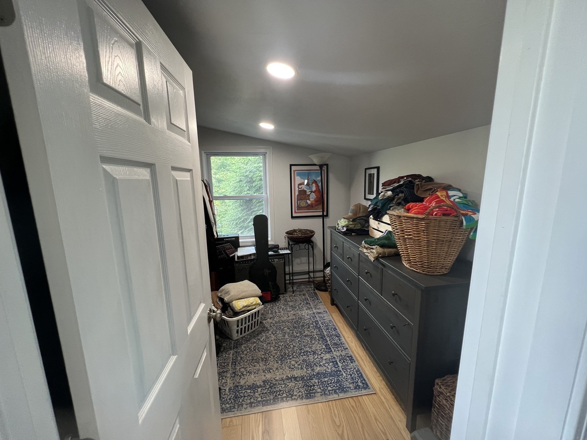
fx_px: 220
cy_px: 220
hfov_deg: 106.2
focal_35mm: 13
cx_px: 294
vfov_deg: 89.9
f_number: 1.8
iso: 160
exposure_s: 1/60
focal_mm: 1.57
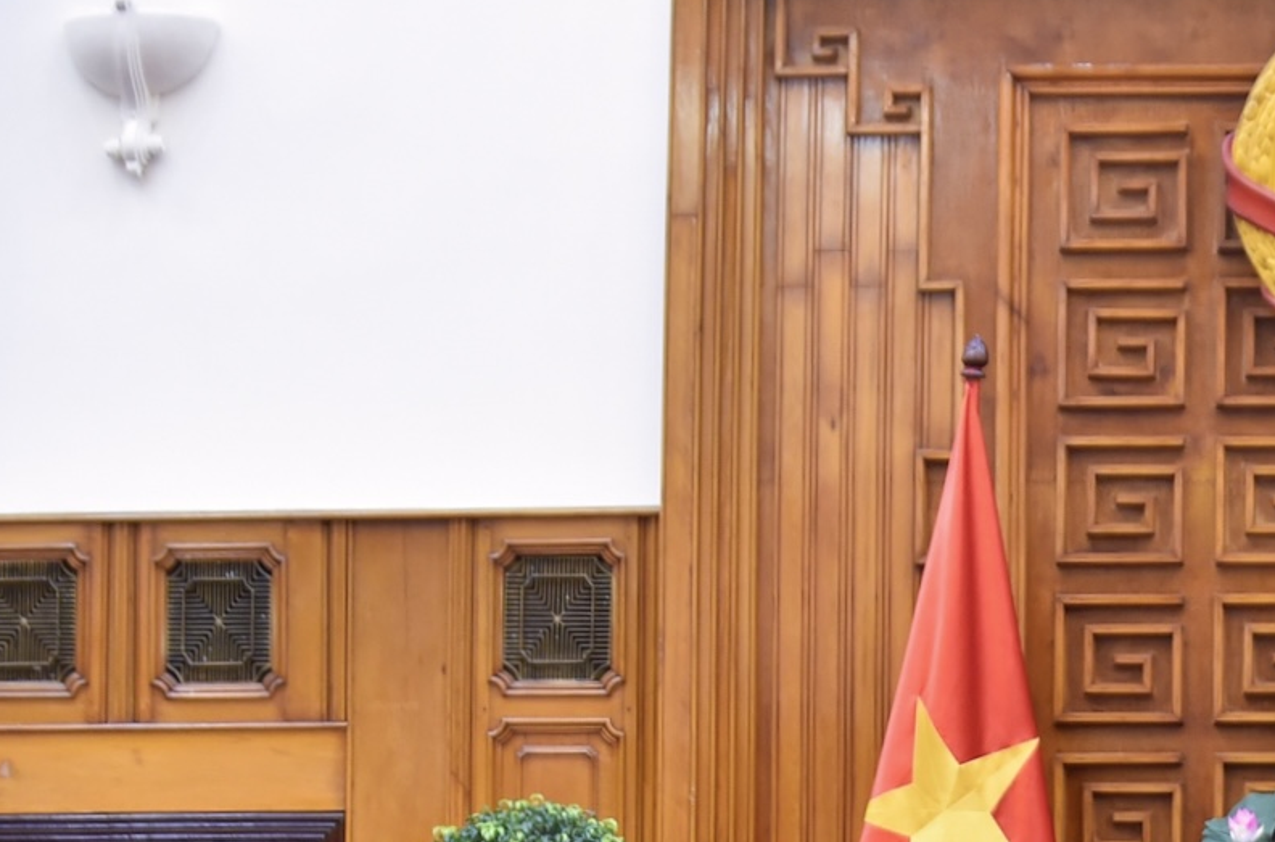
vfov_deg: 7.8
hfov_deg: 11.7
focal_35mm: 173
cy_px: 943
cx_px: 1556
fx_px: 6109
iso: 2500
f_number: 3.2
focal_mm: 70
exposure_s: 1/160
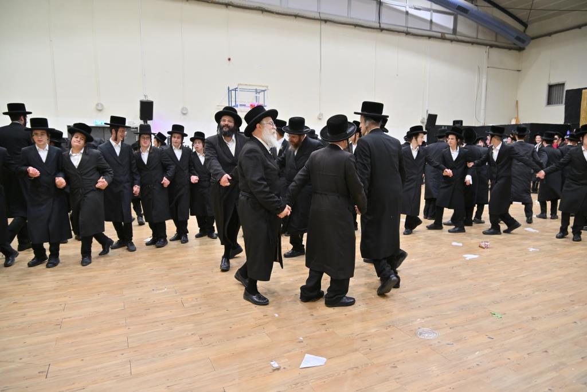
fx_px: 391
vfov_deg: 53.1
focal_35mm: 24
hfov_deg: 73.7
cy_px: 196
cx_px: 294
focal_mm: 24
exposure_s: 1/160
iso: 640
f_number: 4
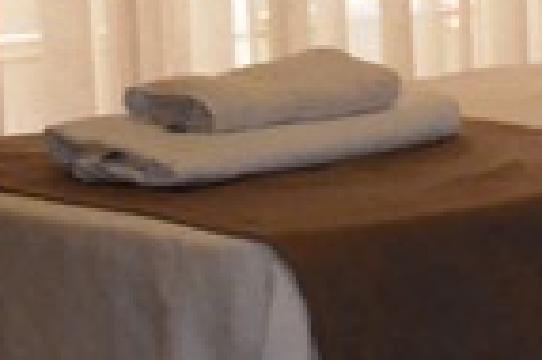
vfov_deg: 10.5
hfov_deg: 10.7
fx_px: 1940
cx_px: 1641
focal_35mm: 129
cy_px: -45
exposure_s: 1/180
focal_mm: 12
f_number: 3.5
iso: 2500
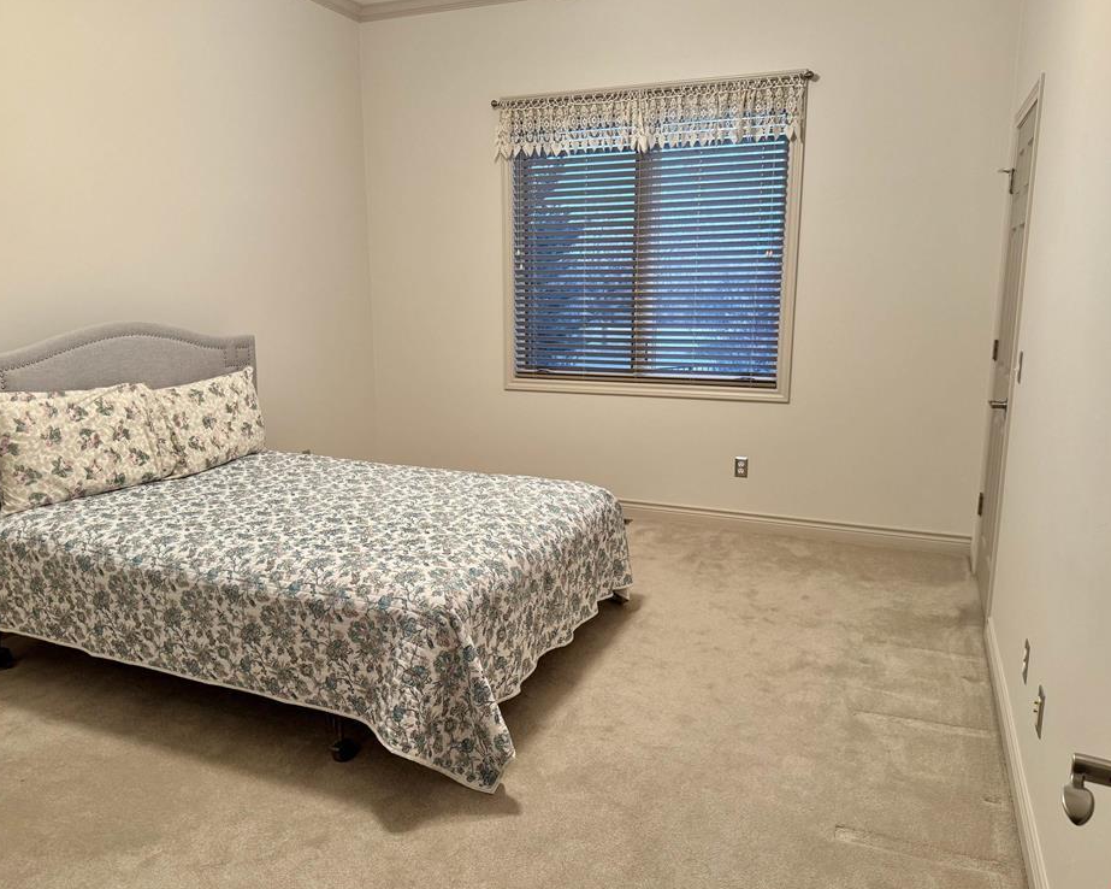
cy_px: 436
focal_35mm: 26
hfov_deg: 66.0
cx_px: 546
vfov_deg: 54.9
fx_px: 855
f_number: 1.78
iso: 200
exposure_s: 1/60
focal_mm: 6.76
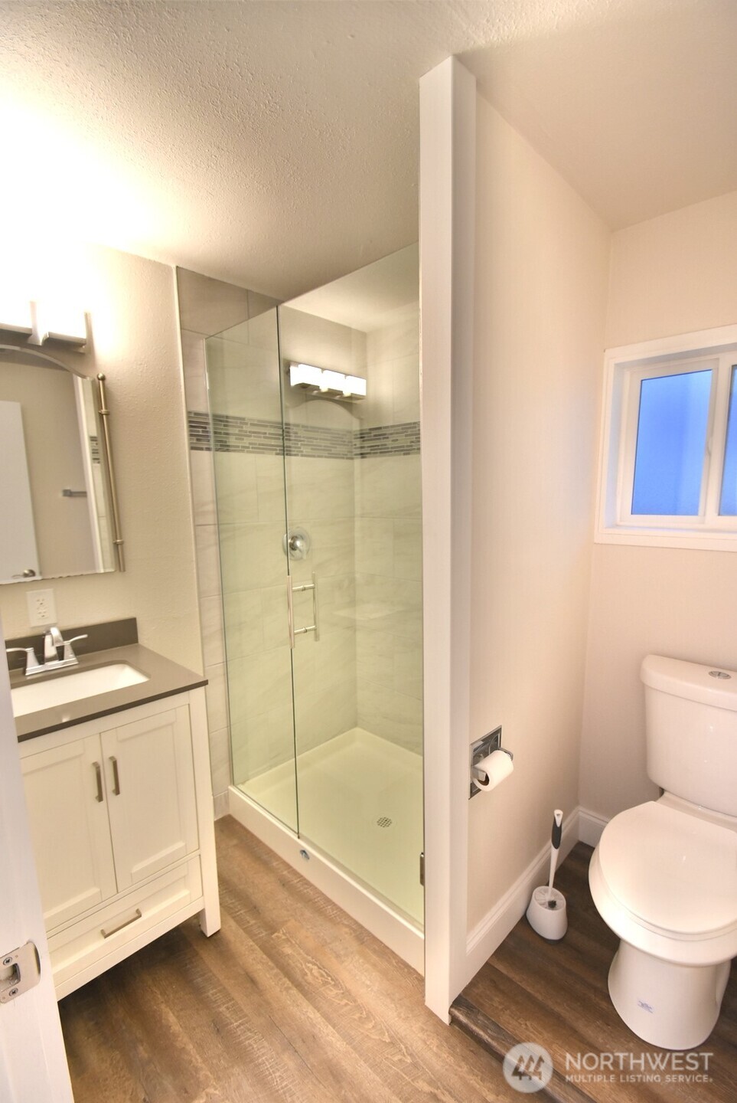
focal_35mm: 15
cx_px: 368
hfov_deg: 77.4
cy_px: 552
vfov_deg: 100.3
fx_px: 460
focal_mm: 10
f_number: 5
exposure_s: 1/25
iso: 800
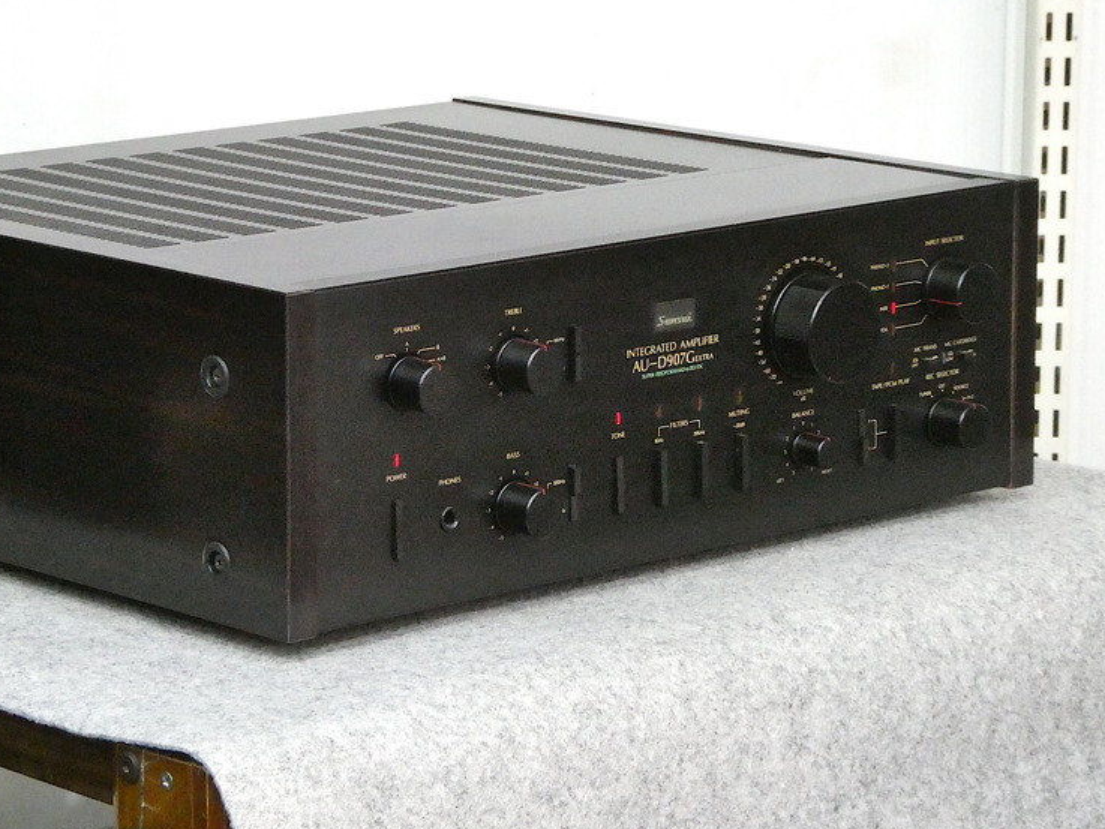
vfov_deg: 10.7
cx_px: 390
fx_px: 4406
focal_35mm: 138
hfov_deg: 14.3
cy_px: 381
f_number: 5.1
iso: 1600
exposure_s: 1/50
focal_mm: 19
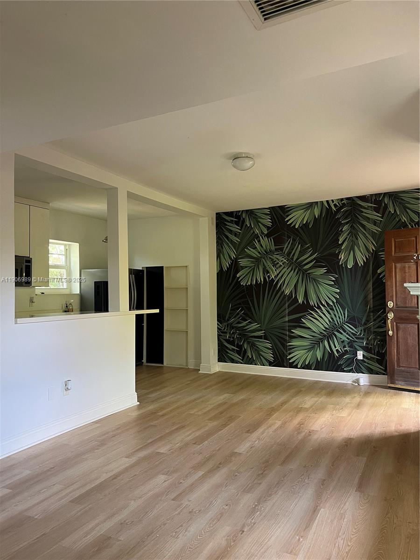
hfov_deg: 53.1
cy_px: 280
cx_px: 210
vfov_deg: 67.3
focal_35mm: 26
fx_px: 421
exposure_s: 1/60
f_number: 1.5
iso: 160
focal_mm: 5.7
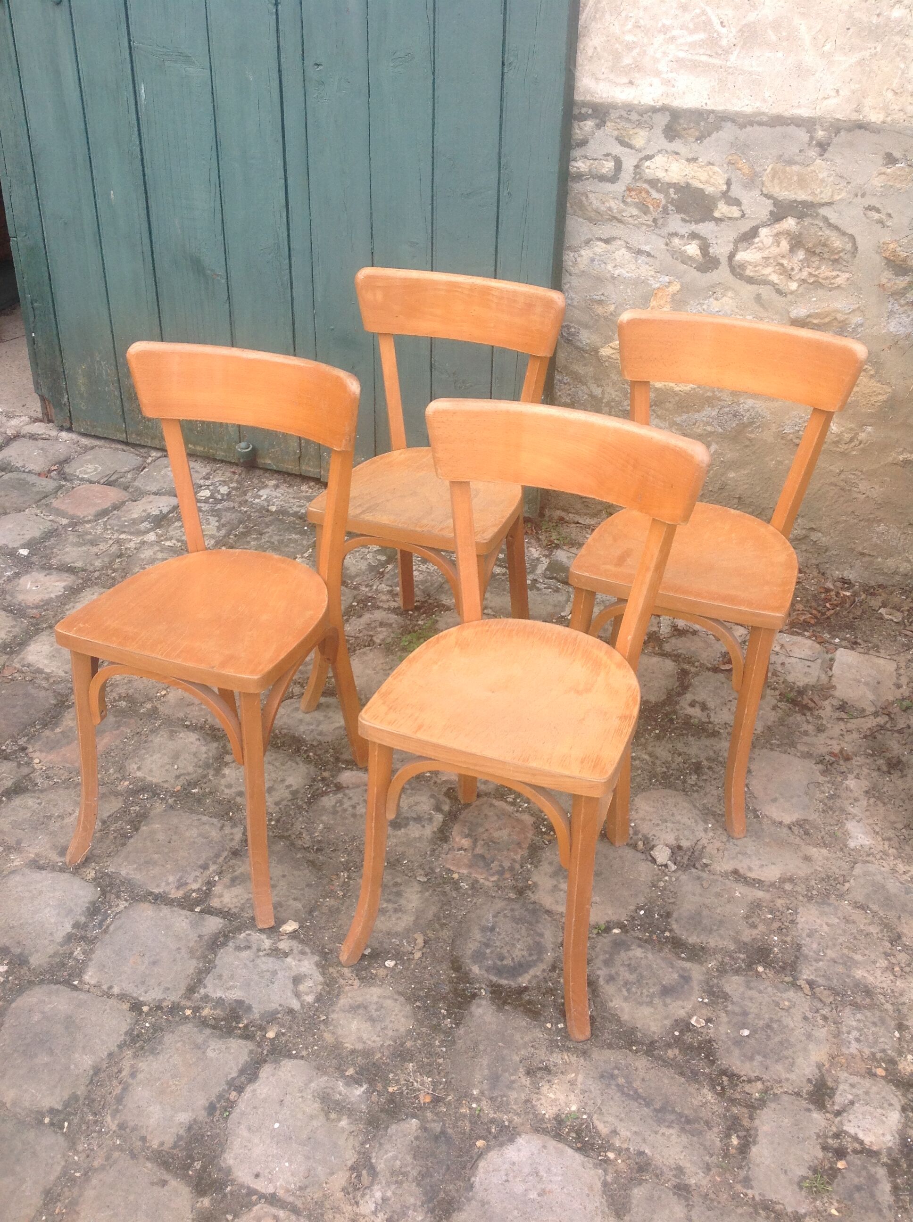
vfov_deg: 52.7
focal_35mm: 35
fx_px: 1234
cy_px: 611
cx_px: 456
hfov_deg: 40.6
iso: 50
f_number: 2.4
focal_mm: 4.28
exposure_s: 1/451
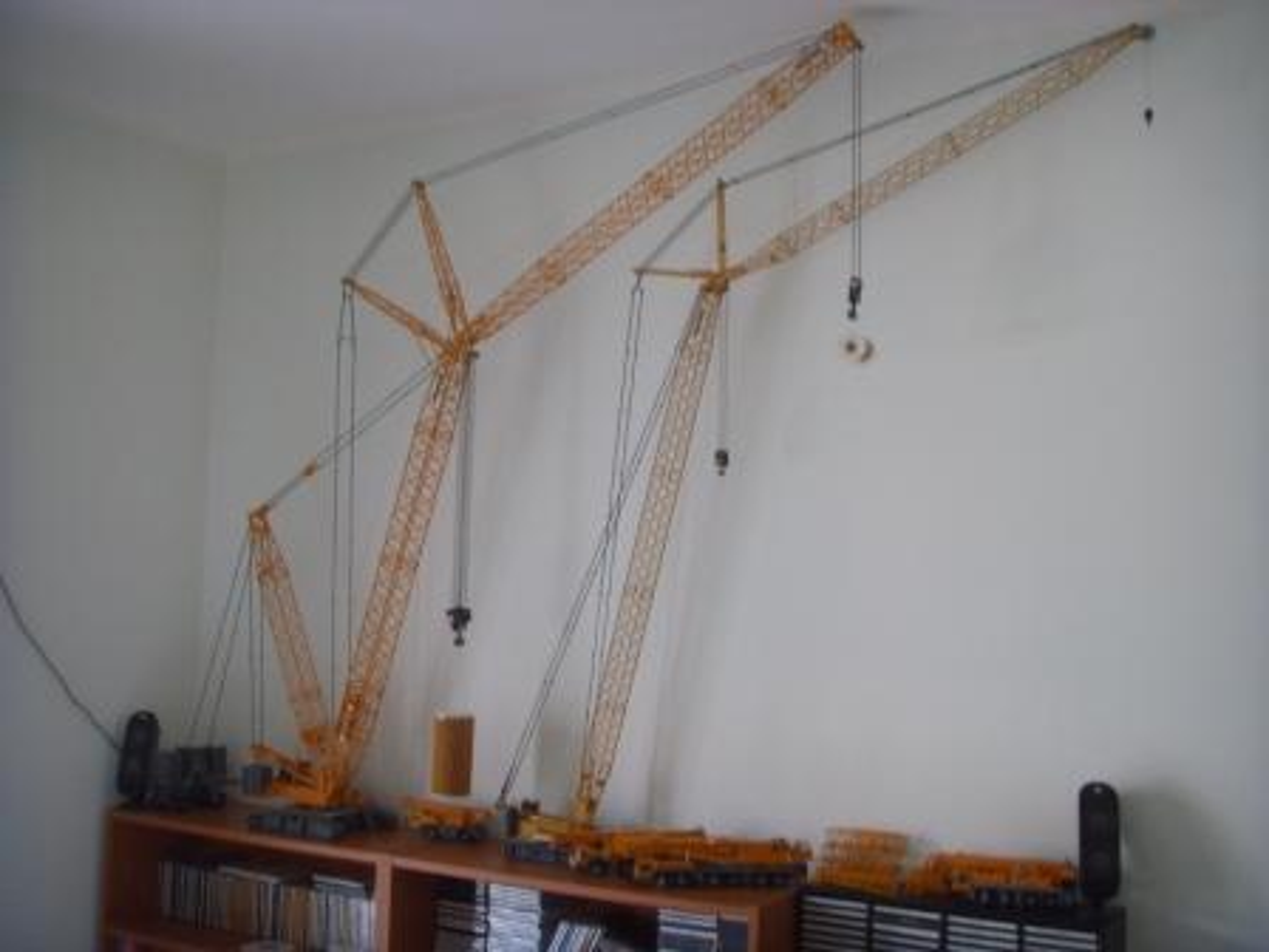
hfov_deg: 47.9
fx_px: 1430
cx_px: 634
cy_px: 476
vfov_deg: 36.8
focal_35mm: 39
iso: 63
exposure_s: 1/8
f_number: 3.5
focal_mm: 6.6
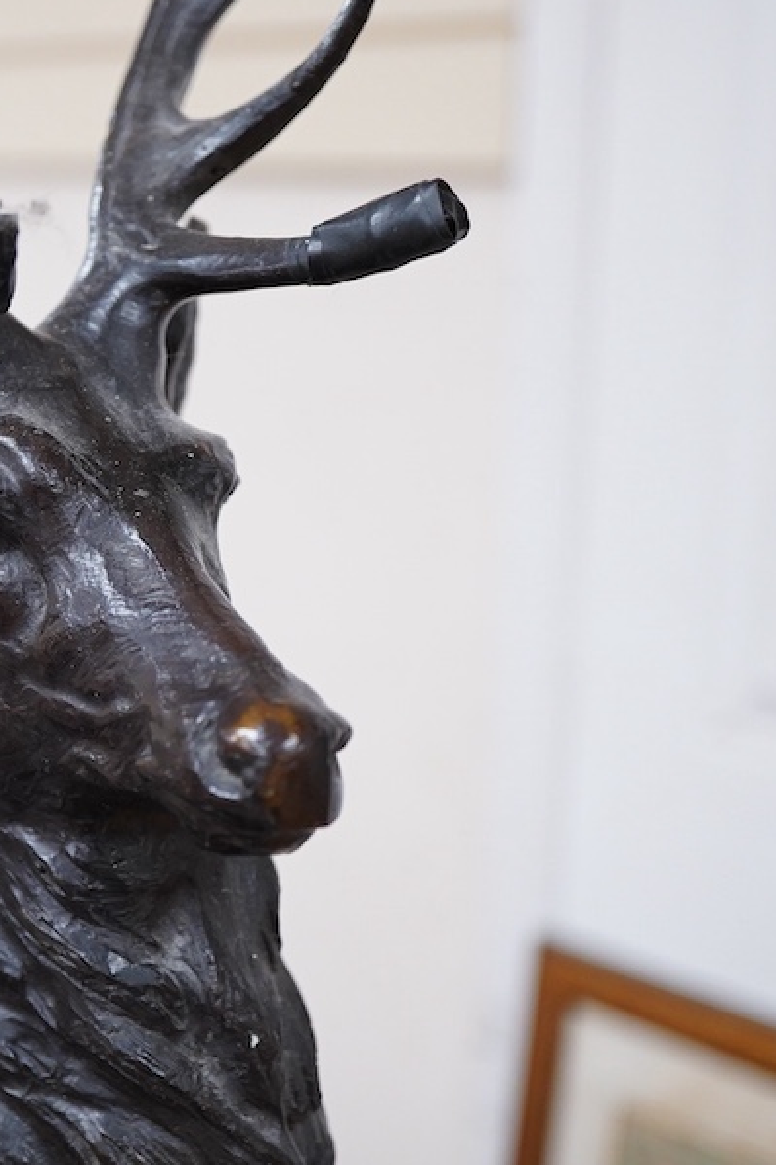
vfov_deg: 29.7
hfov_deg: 19.6
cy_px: 581
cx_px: 49
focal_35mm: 68
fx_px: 2200
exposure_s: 1/125
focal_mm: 30
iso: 1600
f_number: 3.5
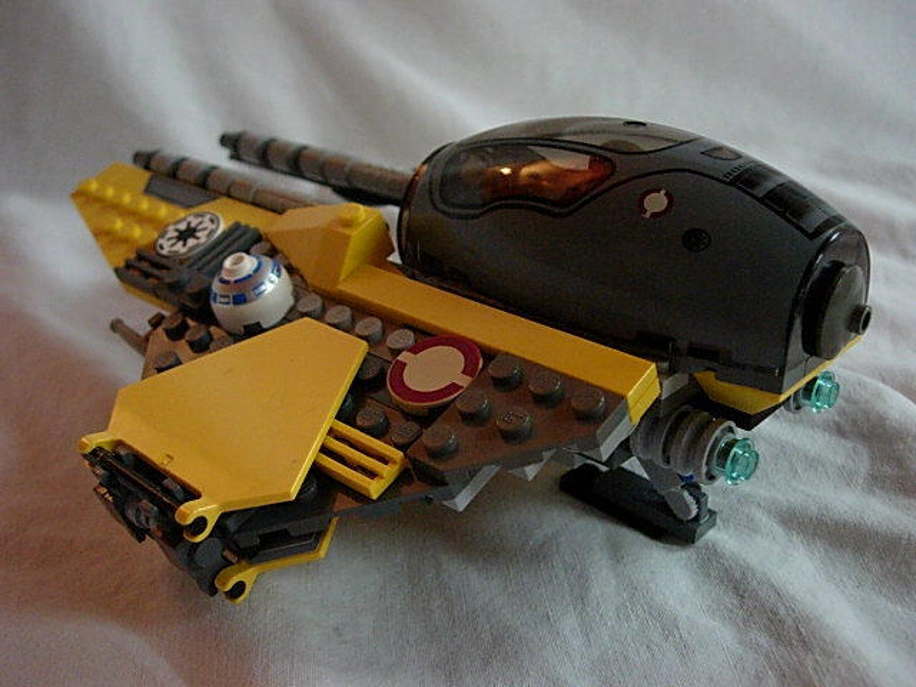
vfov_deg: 37.7
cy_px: 344
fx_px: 1006
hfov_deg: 49.0
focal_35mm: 38
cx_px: 458
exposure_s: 1/57
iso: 400
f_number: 2.8
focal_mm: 7.8
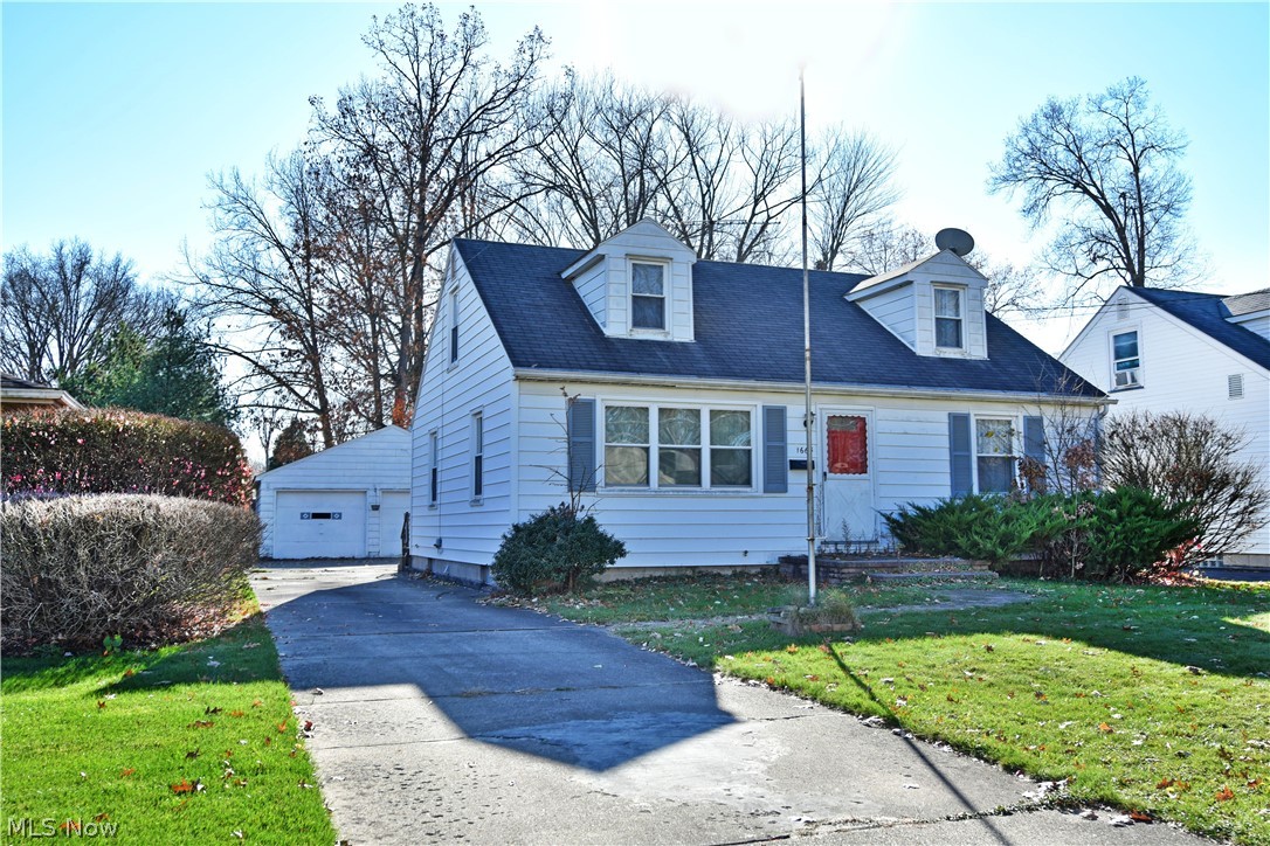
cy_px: 423
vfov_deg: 43.6
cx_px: 635
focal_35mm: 30
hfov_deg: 61.9
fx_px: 1058
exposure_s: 1/320
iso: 200
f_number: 4.5
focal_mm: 20
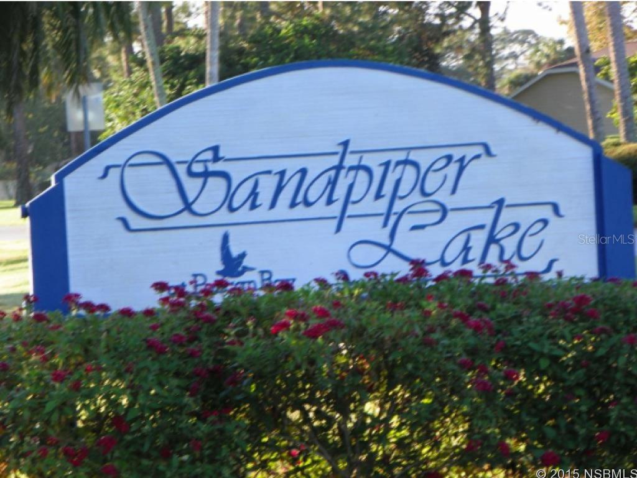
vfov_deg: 8.1
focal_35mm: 184
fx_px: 3388
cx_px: 318
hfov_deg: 10.7
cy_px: 239
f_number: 4.5
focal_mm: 32.7
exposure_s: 1/80
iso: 64
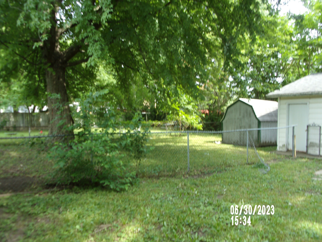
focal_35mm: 28
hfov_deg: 63.4
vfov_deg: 49.7
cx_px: 161
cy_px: 121
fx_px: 260
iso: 80
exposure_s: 1/70
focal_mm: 5.1
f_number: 3.9
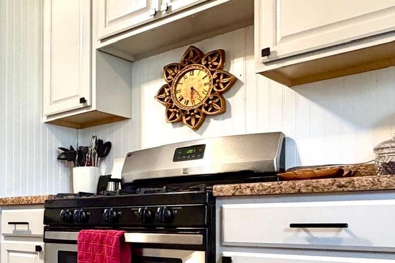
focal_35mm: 43
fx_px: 472
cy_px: 219
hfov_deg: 40.4
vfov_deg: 30.2
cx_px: 9
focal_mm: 2.22
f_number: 2.2
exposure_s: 1/60
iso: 400
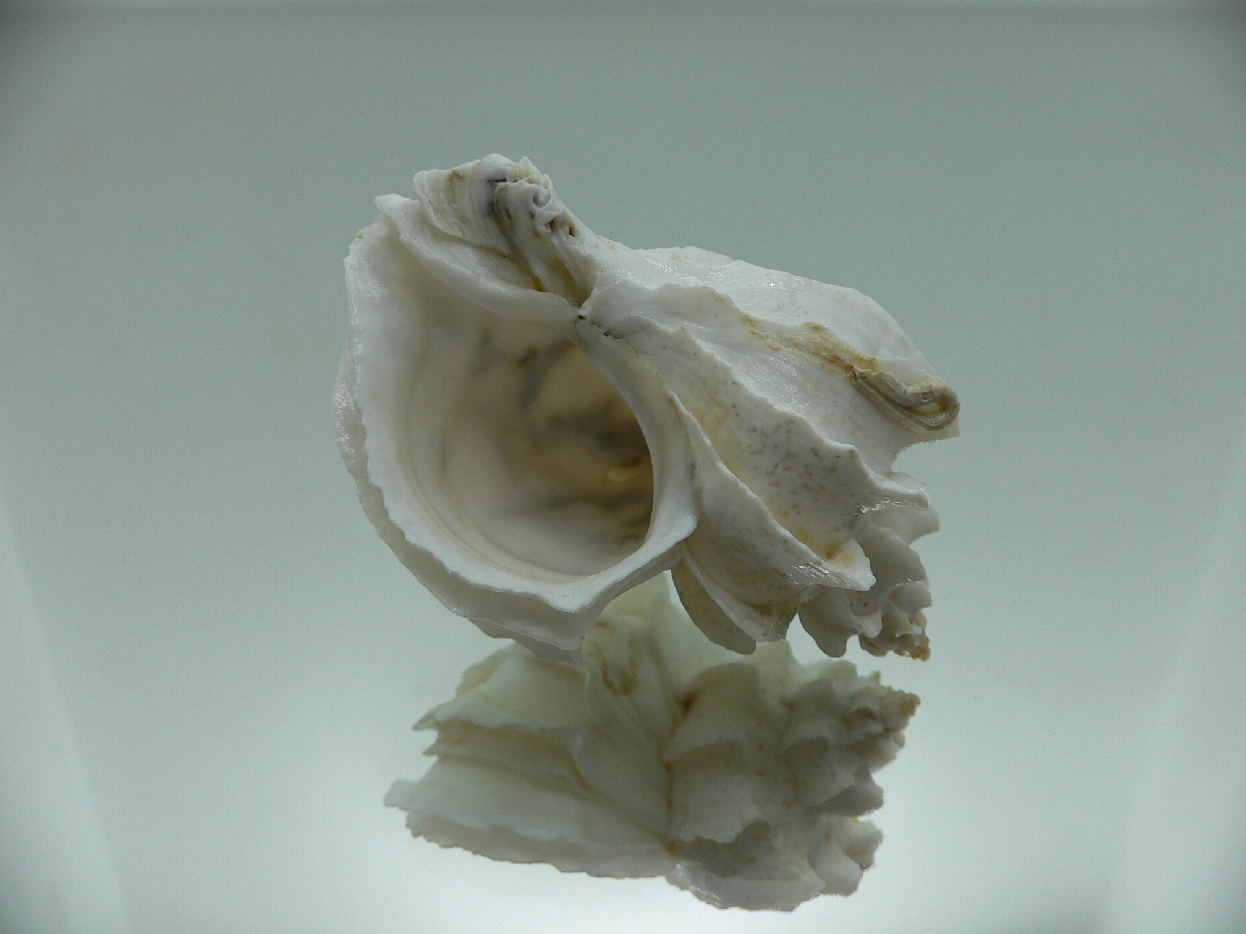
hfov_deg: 52.6
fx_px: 1260
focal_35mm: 35
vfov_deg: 40.7
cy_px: 467
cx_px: 623
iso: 80
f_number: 2.8
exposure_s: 1/100
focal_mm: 4.6
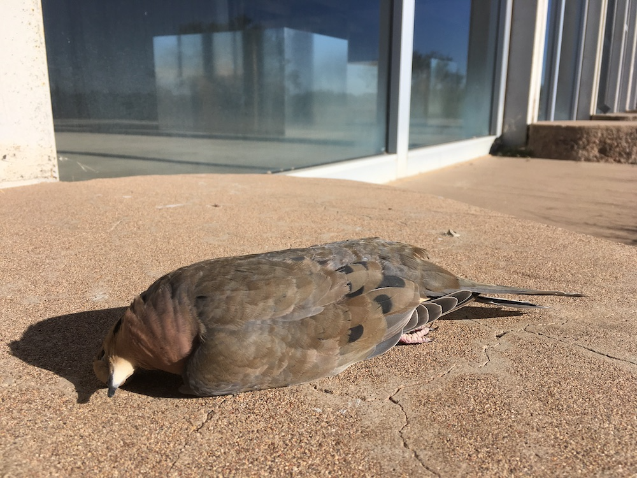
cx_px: 318
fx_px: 534
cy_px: 239
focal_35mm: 29
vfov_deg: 48.2
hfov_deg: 61.7
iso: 25
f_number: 2.2
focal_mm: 4.15
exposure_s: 1/1789
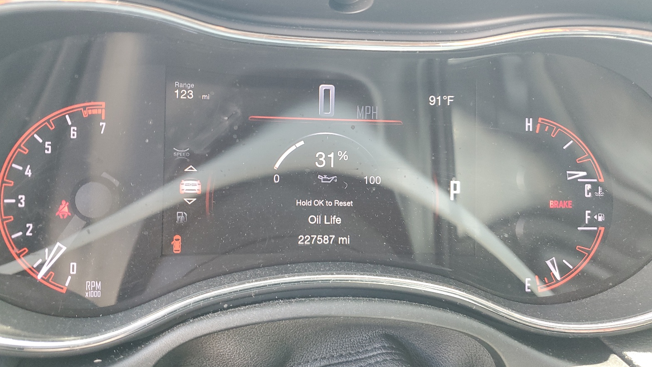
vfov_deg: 40.2
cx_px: 320
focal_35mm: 29
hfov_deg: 66.1
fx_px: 501
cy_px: 170
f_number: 1.5
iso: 115
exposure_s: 1/60.2
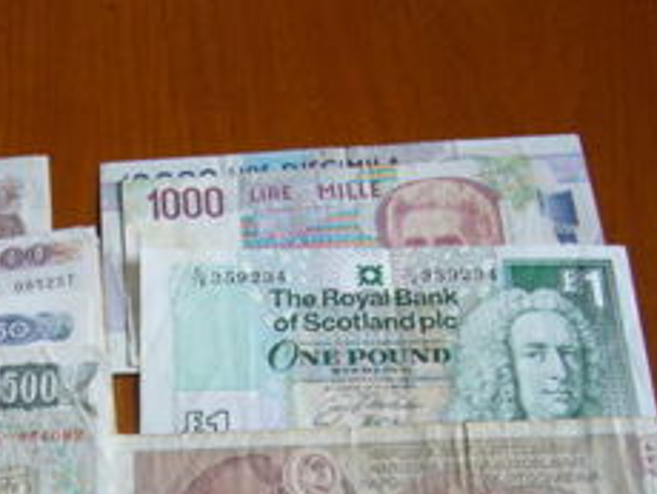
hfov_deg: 26.2
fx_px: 1387
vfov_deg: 19.8
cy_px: 445
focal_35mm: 73
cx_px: 146
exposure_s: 1/15
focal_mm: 5.8
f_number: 2.8
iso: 125
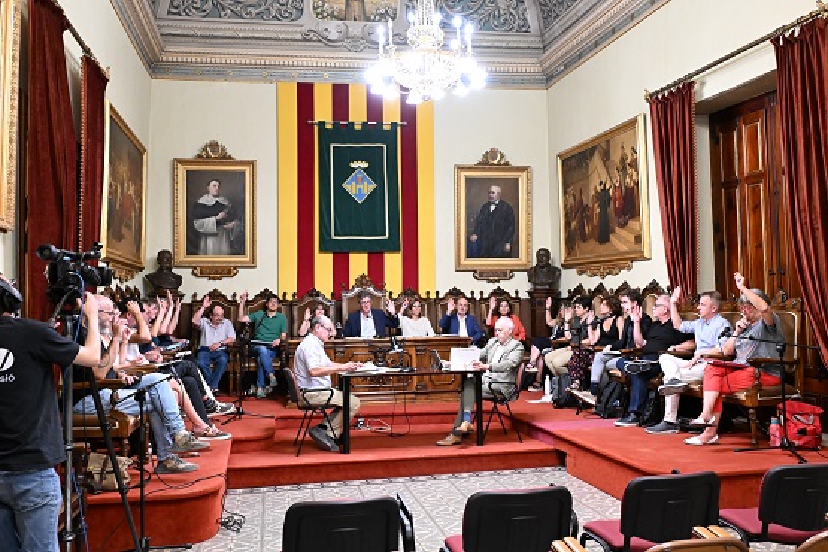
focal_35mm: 30
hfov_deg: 61.1
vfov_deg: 43.0
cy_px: 276
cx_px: 414
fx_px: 701
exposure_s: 1/50
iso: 6400
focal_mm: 30.5
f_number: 6.3
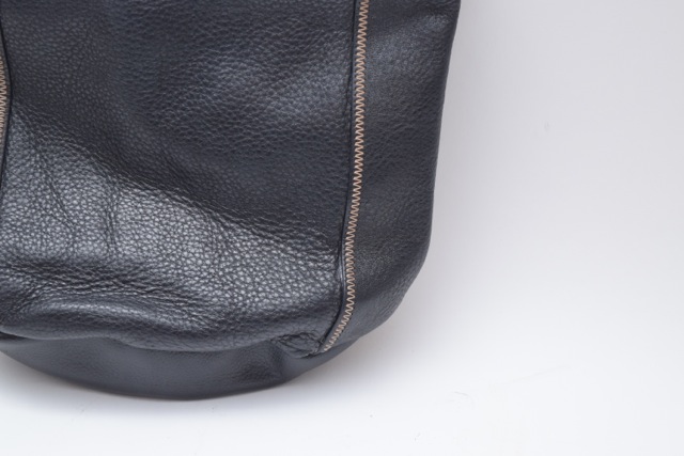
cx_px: 342
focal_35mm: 82
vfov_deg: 16.6
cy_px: 228
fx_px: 1568
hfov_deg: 24.6
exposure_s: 1/125
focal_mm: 55
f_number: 5.6
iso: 800
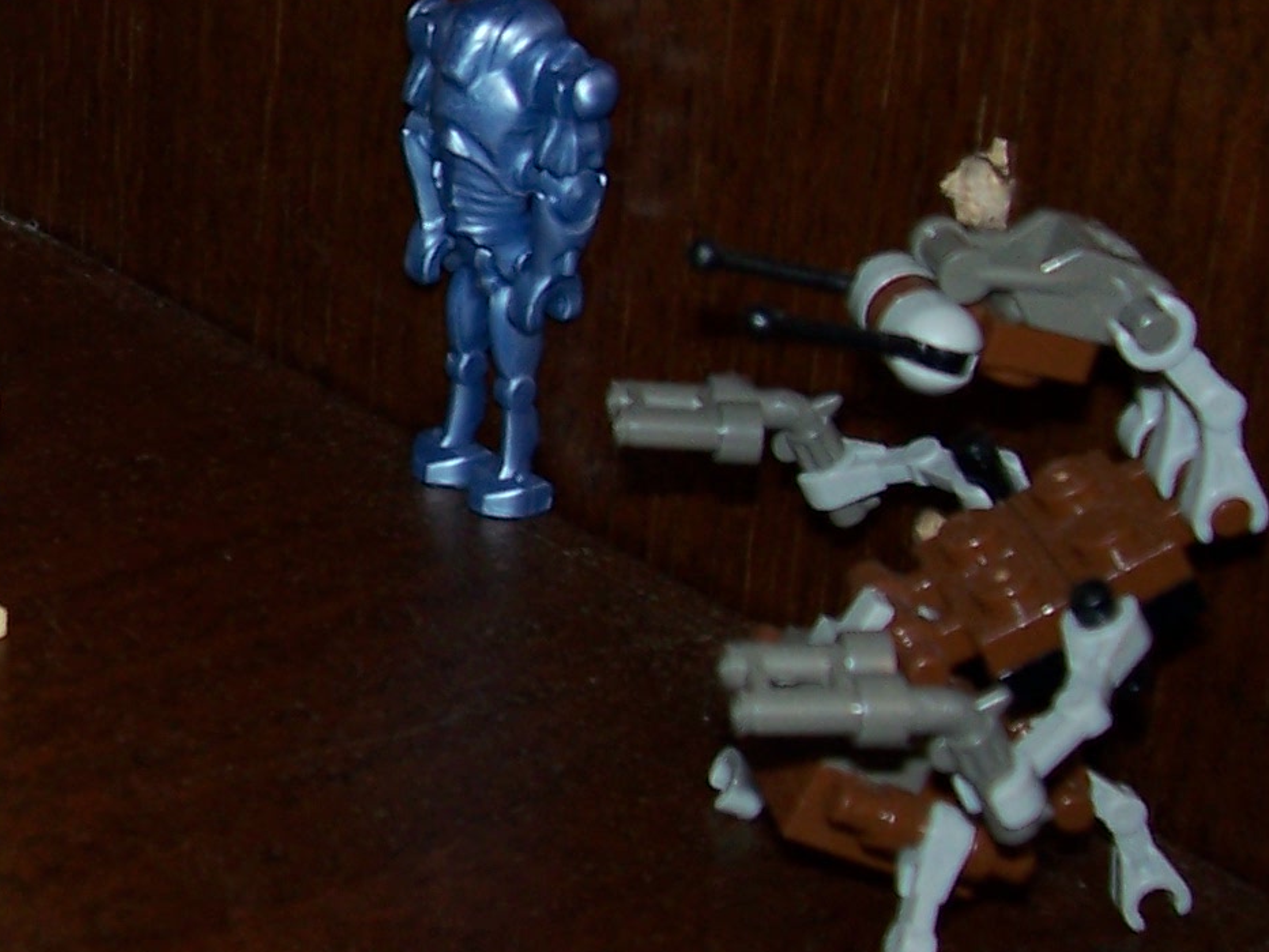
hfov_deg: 19.2
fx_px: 3446
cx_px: -396
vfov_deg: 15.7
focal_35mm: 94
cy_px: 294
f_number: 2.7
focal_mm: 5.6
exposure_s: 1/60
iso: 80
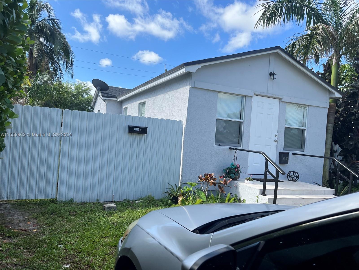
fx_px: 270
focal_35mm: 26
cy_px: 135
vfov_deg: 53.1
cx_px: 180
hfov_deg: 67.3
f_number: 1.6
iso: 50
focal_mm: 5.1
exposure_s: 1/2101
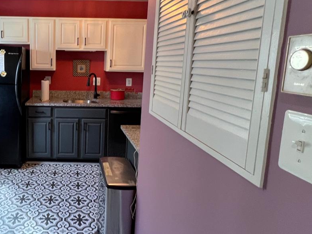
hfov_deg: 66.5
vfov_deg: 56.3
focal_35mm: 24
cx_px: 73
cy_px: 92
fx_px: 216
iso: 200
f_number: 1.8
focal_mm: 1.57
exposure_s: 1/60
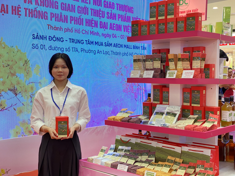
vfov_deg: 28.0
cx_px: 118
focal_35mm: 52
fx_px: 353
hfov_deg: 36.8
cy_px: 88
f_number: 2
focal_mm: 6
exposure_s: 1/50
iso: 125
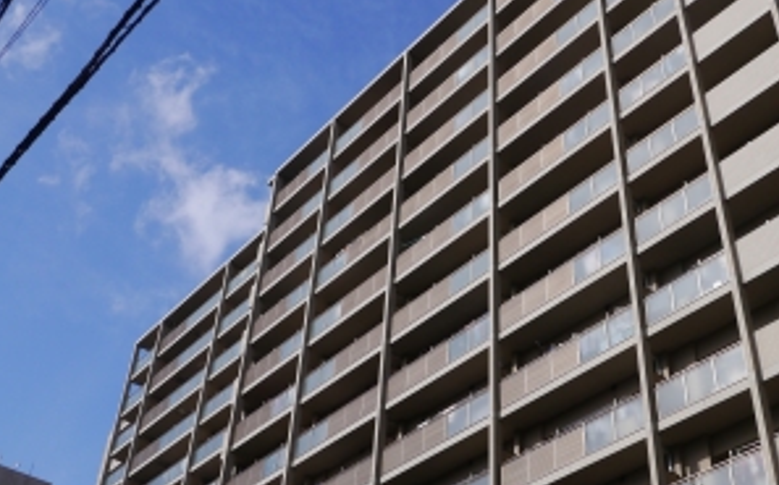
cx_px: 480
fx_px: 976
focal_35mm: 46
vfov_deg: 27.9
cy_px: 248
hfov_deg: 43.2
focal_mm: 14
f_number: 8
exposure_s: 1/500
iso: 160
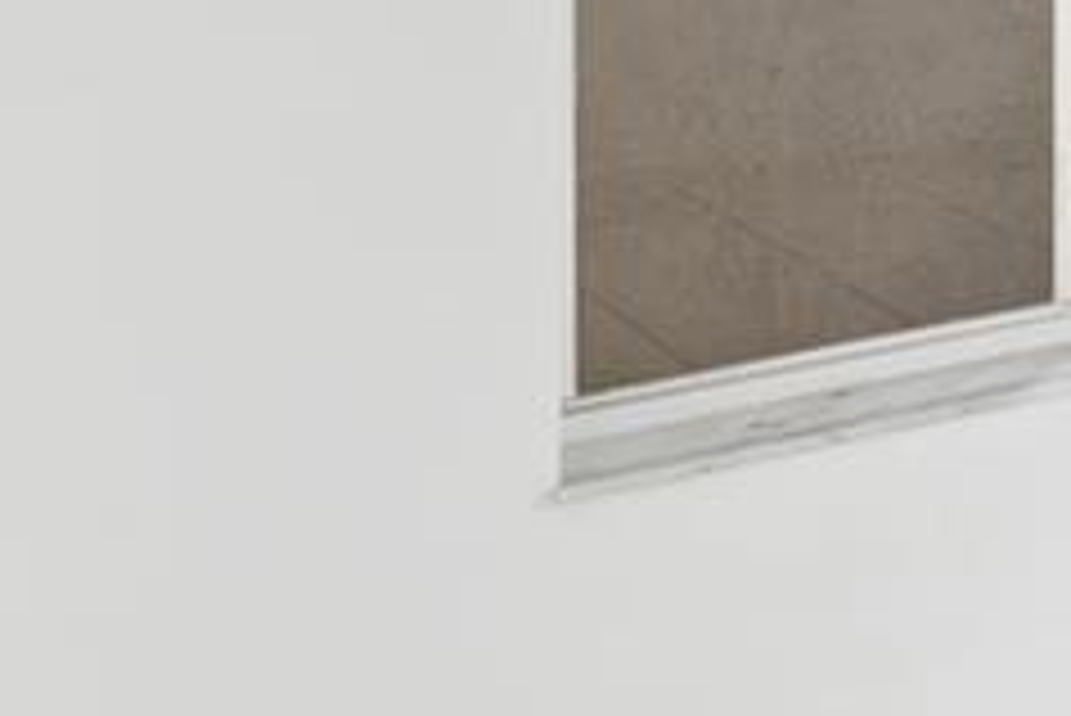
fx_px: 2798
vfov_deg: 13.4
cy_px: -482
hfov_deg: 12.7
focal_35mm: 94
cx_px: 2943
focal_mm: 14
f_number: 9
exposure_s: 1/3
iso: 100
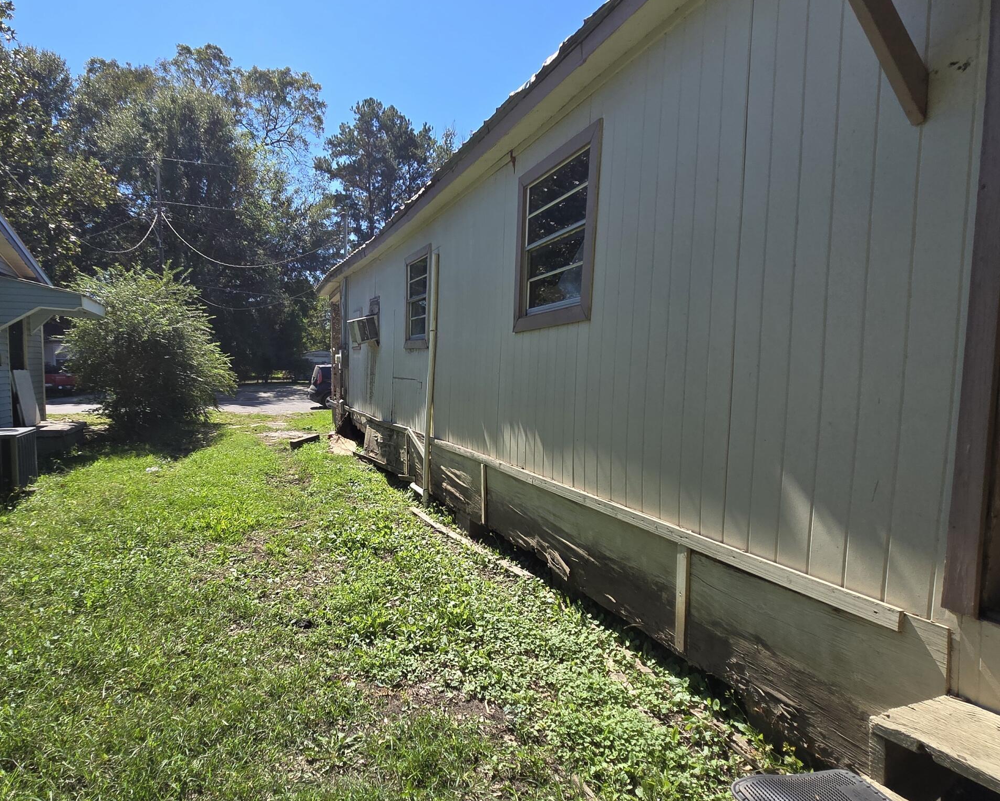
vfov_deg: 68.1
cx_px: 384
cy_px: 411
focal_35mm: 20
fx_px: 592
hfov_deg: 79.1
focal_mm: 2.2
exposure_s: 1/1576
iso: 50
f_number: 2.2
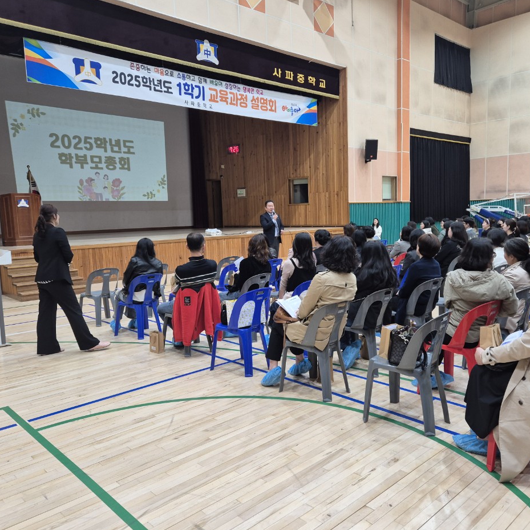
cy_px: 262
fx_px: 485
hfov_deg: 57.0
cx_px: 306
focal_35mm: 28
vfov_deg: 57.3
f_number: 1.8
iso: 160
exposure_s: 1/120
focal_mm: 5.4
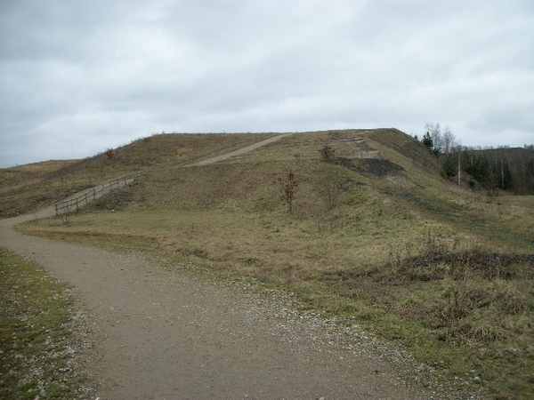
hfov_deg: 56.8
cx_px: 267
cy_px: 200
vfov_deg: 44.2
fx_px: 494
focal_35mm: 32
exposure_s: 1/160
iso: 80
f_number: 2.9
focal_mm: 5.7
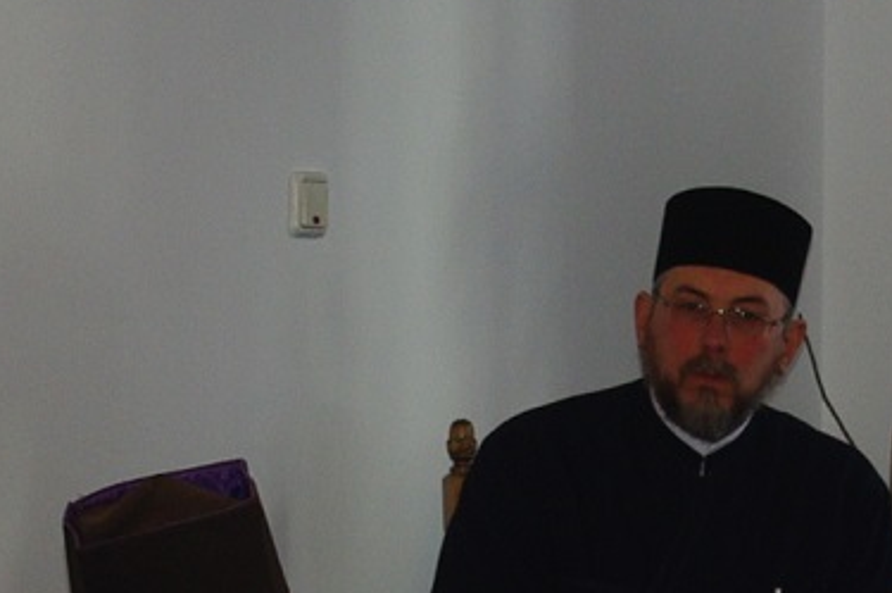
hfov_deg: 6.8
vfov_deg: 4.5
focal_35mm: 304
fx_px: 7523
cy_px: 518
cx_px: 561
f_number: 4.5
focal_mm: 38
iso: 200
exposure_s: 1/60
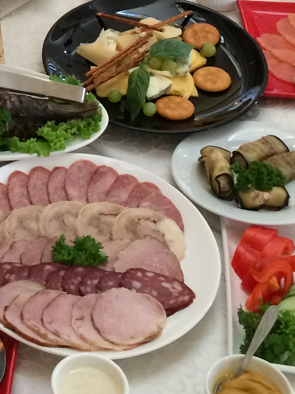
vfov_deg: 17.5
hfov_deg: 13.4
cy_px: -79
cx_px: -70
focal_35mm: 107
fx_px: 1216
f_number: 2.2
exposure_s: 1/30
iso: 160
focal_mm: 4.12
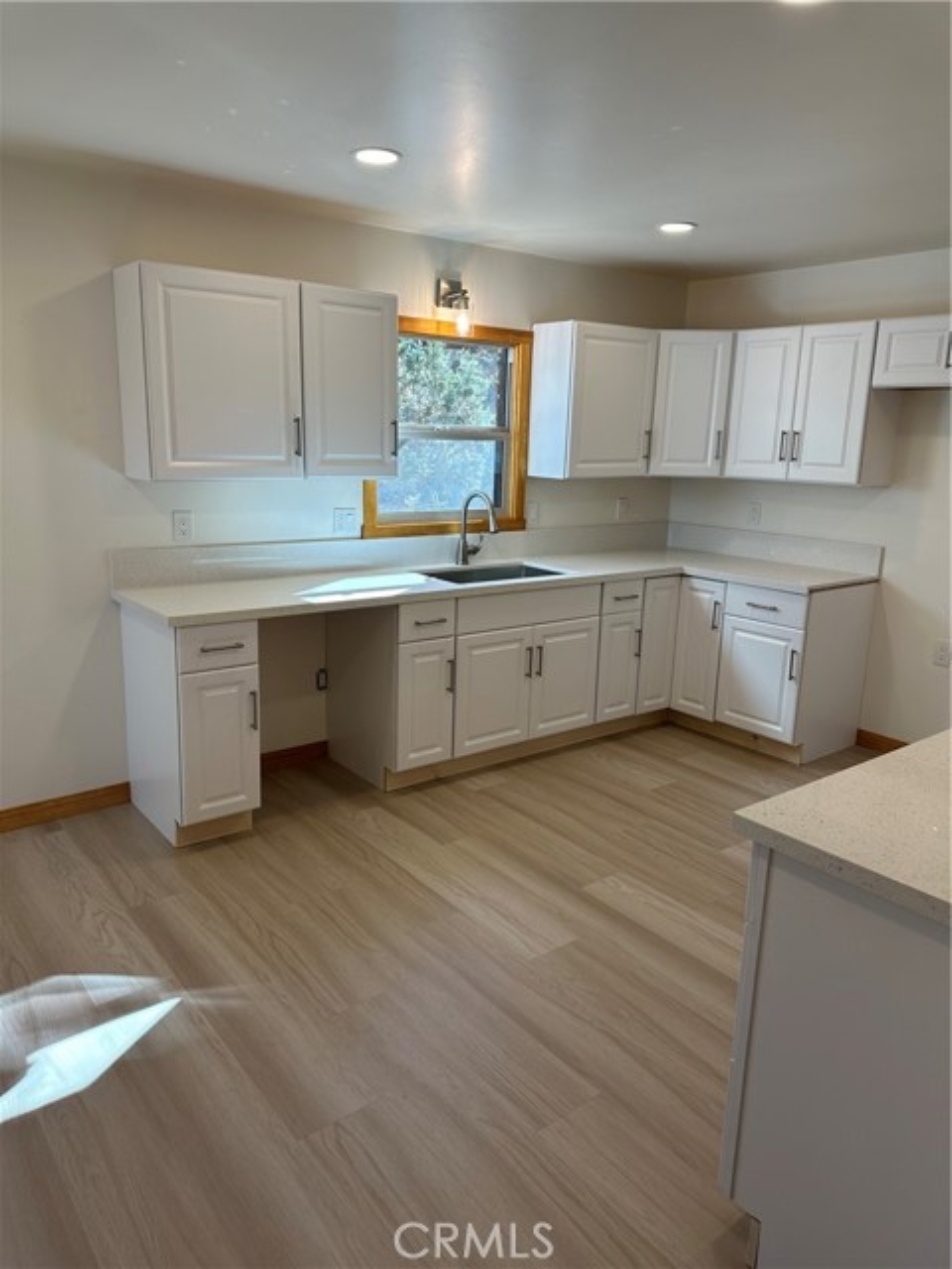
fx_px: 880
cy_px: 634
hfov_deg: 56.8
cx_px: 476
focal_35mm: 24
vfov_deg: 71.6
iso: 64
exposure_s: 1/195
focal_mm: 6.86
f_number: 1.78
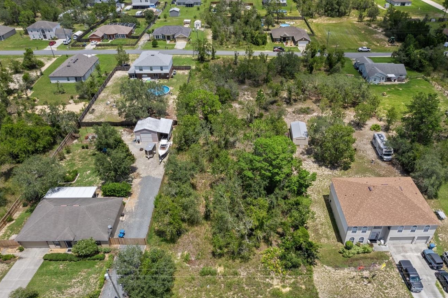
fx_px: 336
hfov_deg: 67.3
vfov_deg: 47.7
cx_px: 240
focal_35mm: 27
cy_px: 171
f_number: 2.8
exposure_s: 1/1600
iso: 100
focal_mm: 8.38
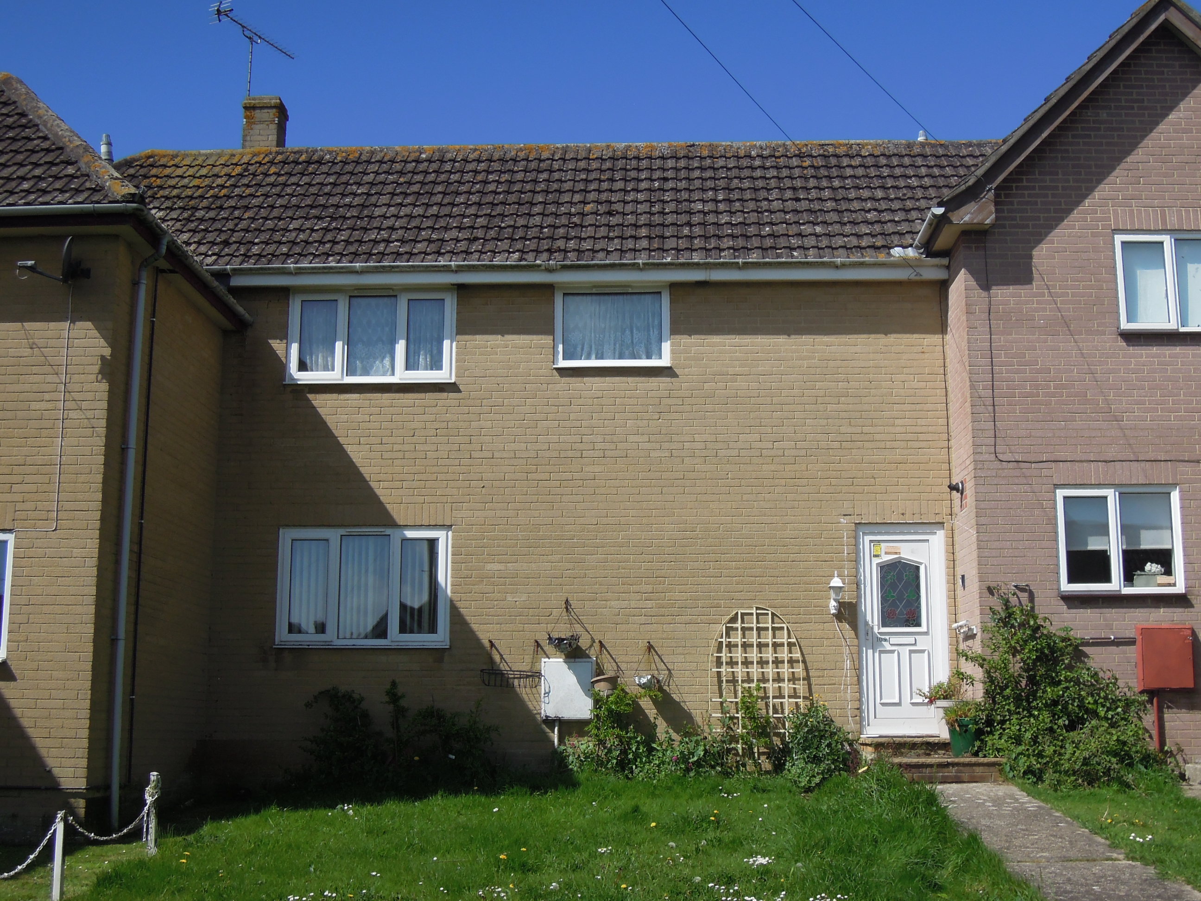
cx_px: 600
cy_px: 450
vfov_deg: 32.2
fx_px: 1561
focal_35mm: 45
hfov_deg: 42.1
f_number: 4.5
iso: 160
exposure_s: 1/1600
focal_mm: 8.1
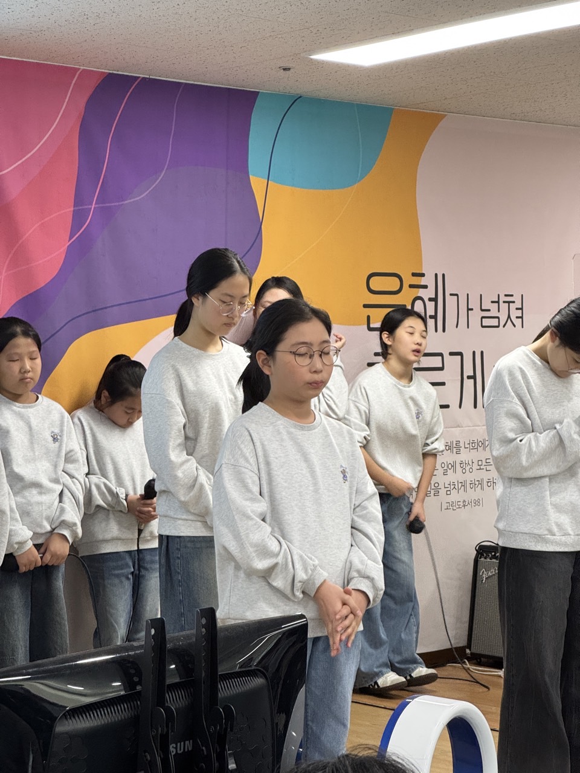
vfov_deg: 25.3
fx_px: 1720
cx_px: 290
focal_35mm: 77
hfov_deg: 19.1
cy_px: 386
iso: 250
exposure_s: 1/60
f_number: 2.8
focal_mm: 9
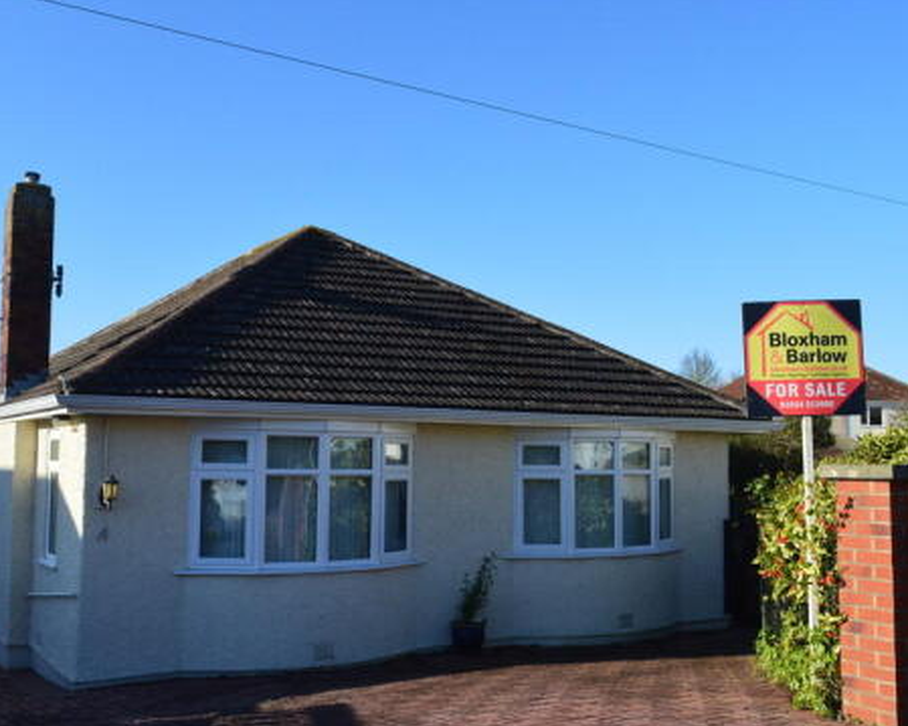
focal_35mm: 37
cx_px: 384
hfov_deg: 48.9
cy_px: 374
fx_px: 994
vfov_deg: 40.1
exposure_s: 1/400
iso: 400
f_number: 11
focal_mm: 18
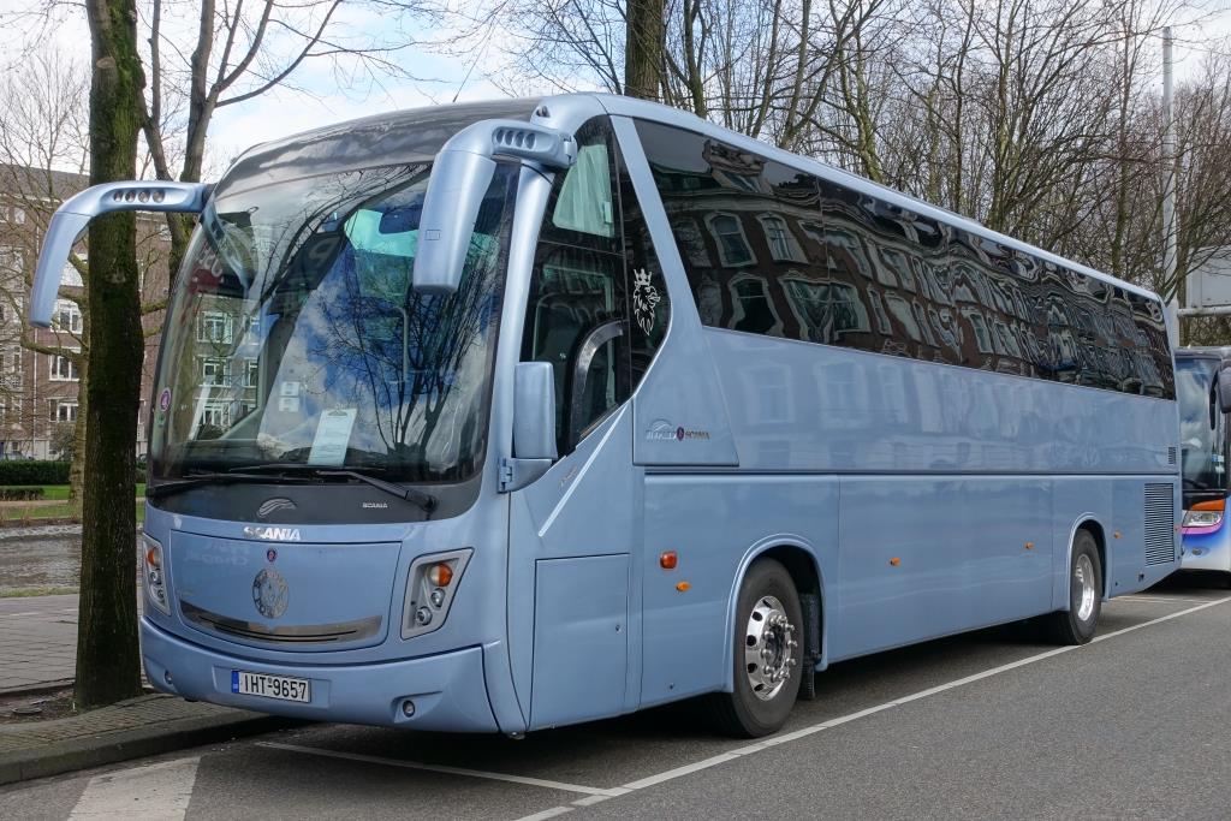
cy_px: 410
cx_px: 616
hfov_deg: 45.4
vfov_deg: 31.2
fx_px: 1470
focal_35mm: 43
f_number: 4
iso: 125
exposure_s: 1/250
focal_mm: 15.74
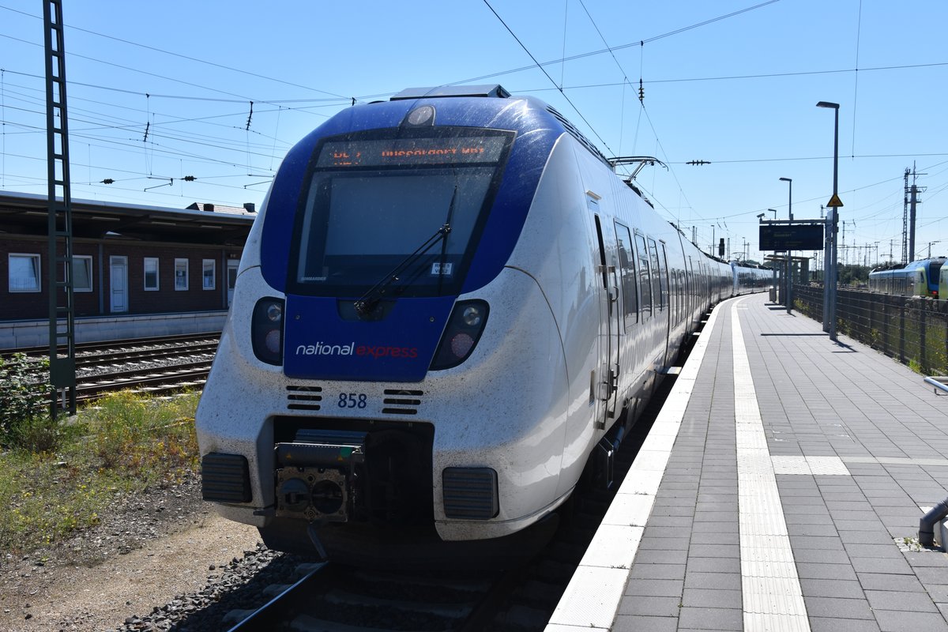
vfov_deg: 36.9
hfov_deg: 53.1
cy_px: 316
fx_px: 948
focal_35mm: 36
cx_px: 474
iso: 200
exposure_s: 1/500
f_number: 8
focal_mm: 24
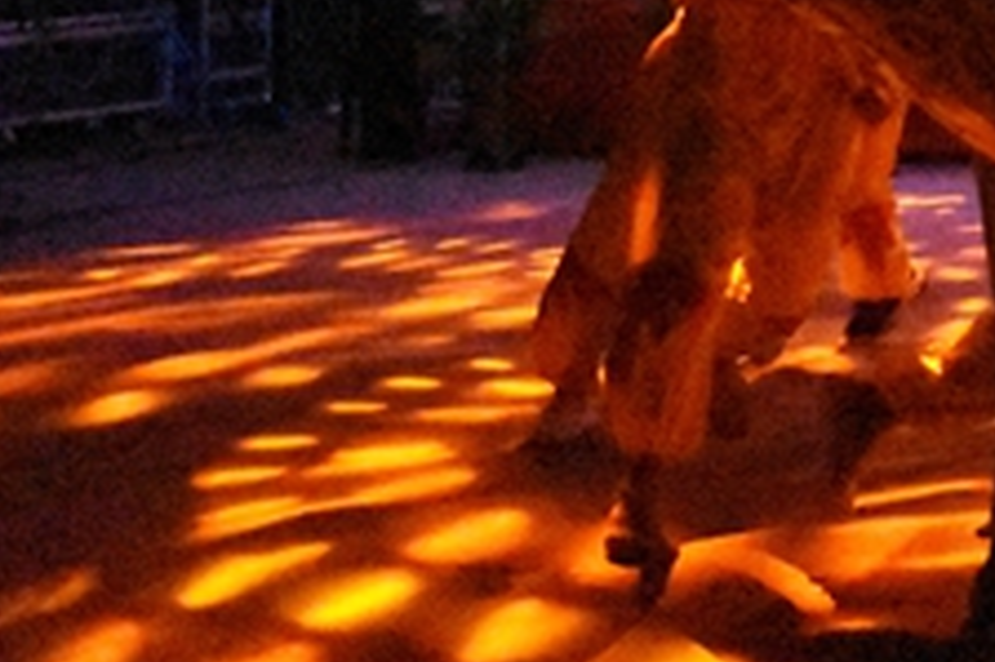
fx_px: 2955
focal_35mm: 107
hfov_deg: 16.4
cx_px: 1728
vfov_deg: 11.9
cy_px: -464
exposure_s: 1/5000
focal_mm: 20
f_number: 3.5
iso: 25600
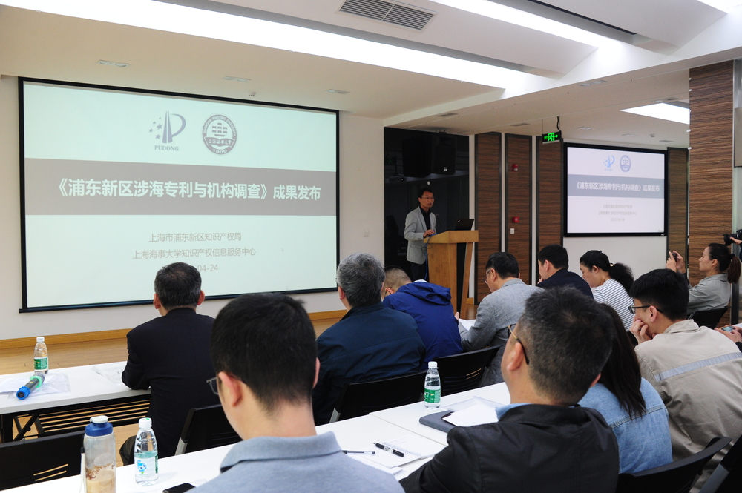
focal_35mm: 32
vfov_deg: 41.0
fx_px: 659
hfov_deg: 58.8
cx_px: 371
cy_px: 246
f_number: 5.6
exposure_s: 1/100
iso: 2500
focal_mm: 32
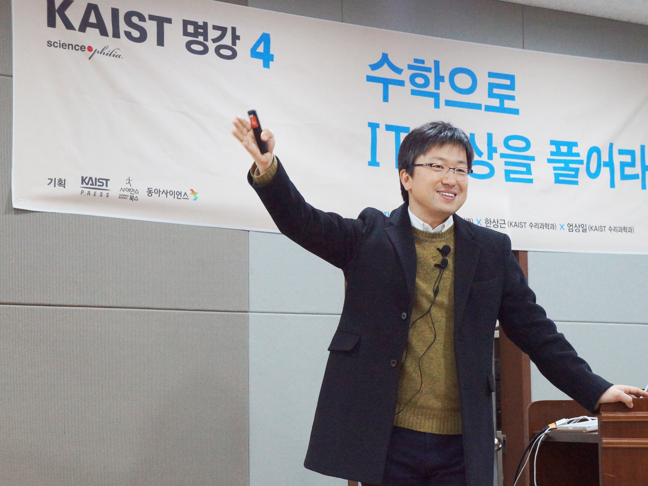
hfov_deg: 21.9
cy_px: 243
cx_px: 321
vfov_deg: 16.5
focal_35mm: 90
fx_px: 1676
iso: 3200
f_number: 5.6
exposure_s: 1/100
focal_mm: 55
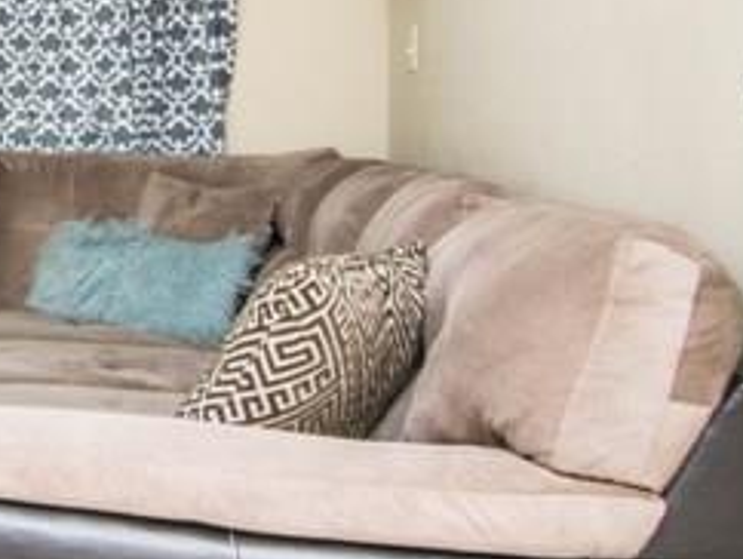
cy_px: 91
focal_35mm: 67
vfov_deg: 21.6
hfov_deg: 19.9
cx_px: -639
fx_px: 1440
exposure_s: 1/200
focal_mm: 11
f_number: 8
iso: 640
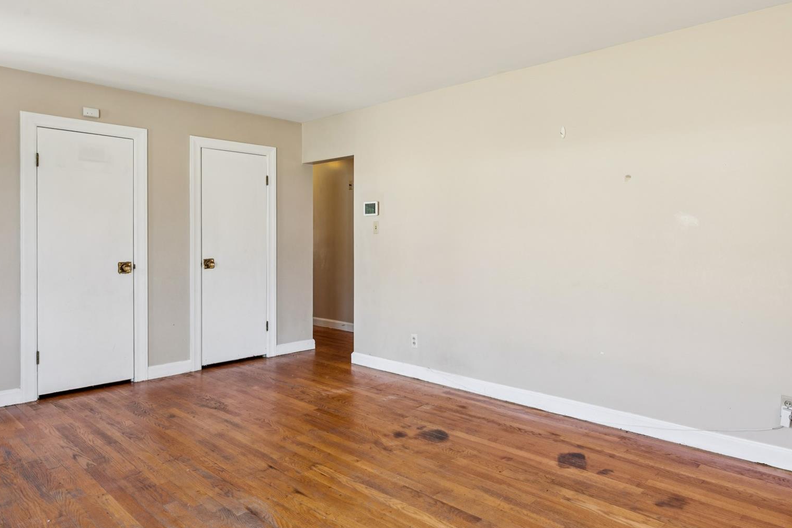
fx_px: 506
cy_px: 240
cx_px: 505
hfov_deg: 74.5
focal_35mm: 23
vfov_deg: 55.0
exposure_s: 1/2.5
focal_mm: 17
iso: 100
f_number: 11
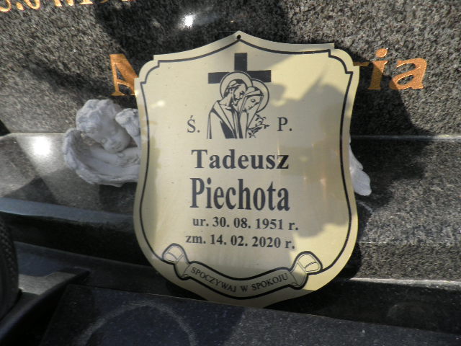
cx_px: 230
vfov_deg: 56.8
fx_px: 320
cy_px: 173
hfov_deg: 71.6
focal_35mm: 24
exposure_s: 1/100
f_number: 8.3
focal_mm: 4.3
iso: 64
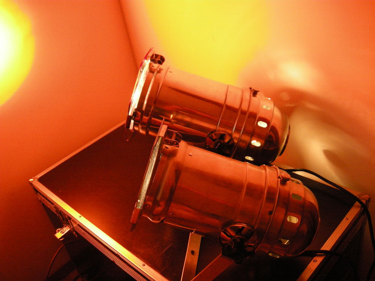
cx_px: 188
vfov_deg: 40.7
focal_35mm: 35
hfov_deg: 52.6
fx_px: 379
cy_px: 140
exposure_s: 1/42.5
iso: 400
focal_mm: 7.5
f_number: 2.7
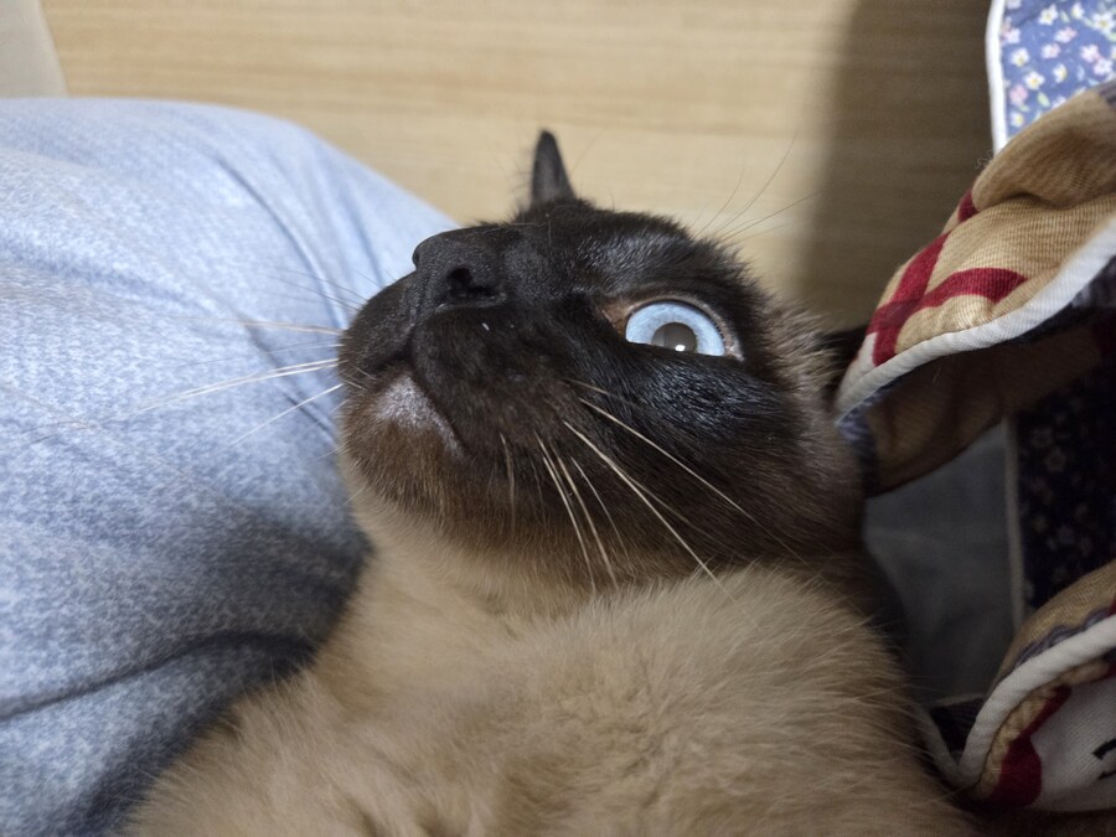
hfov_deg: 73.9
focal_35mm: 23
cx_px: 558
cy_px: 418
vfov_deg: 58.9
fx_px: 742
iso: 1250
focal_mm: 5.4
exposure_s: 1/60
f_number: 1.8
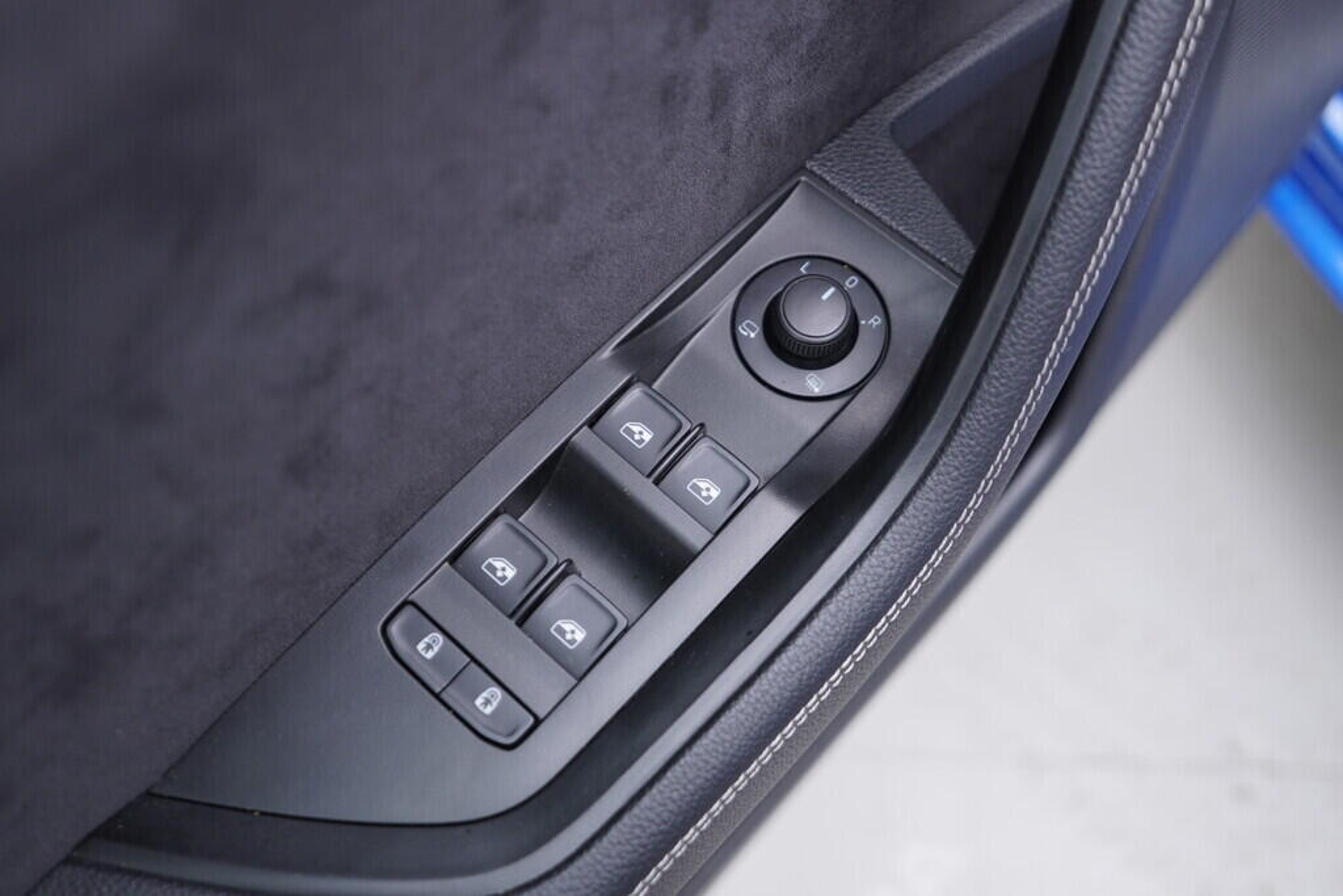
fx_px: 1343
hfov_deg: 53.1
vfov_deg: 36.9
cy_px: 448
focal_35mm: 36
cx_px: 672
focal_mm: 24
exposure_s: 1/40
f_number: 2.8
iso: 250
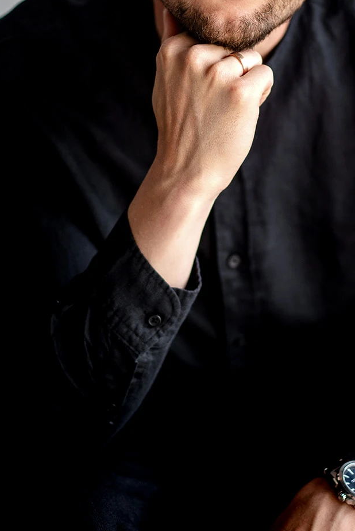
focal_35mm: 95
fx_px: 1404
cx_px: 294
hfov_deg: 14.3
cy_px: 158
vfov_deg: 21.3
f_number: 1.8
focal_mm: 55
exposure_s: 1/400
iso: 200
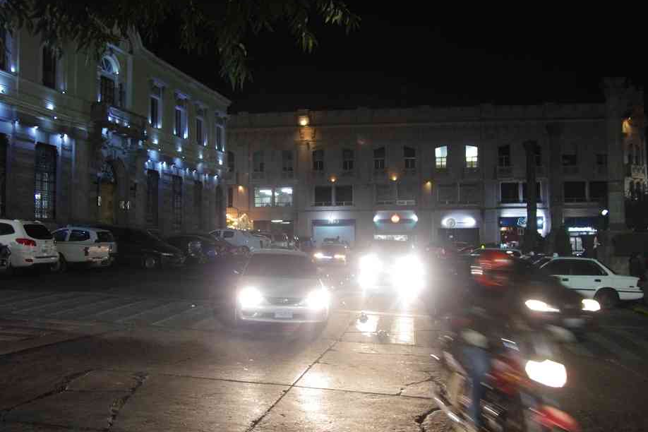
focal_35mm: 38
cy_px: 205
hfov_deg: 51.0
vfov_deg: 35.3
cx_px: 307
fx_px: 679
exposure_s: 1/13
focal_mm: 23.1
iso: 3200
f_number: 4
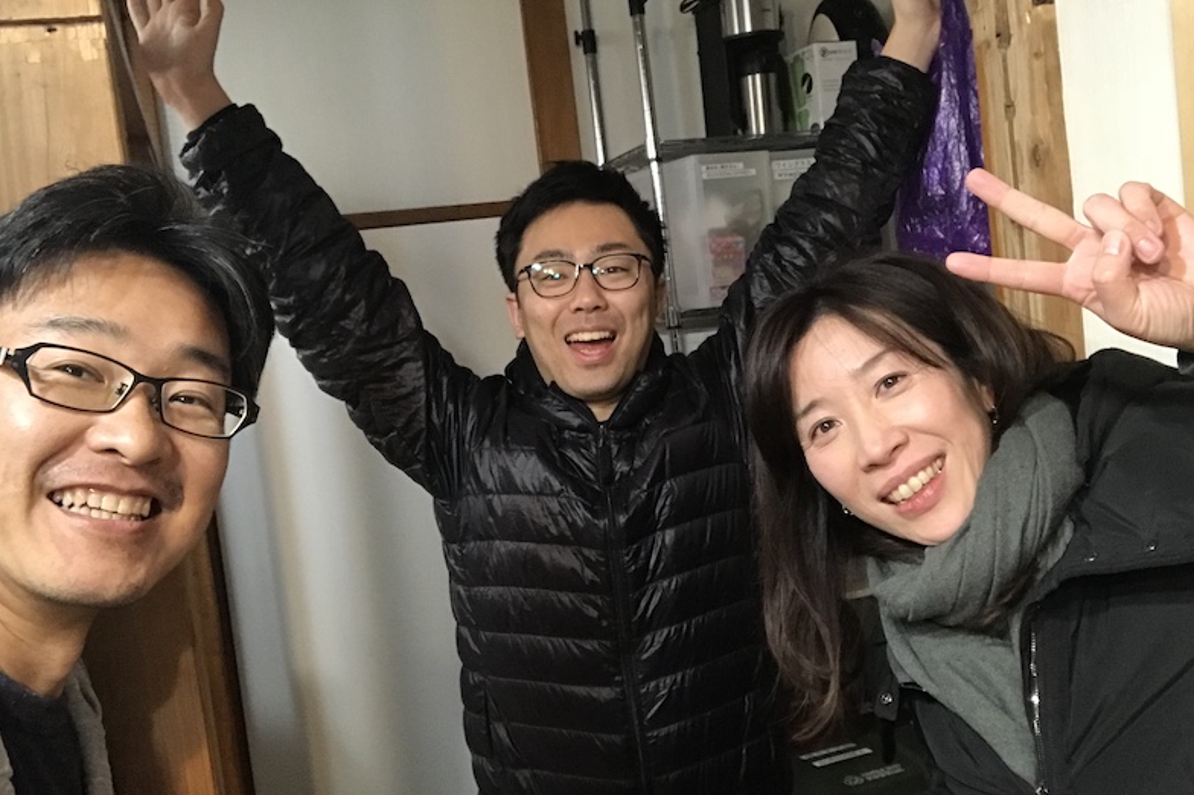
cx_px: 606
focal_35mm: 34
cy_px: 382
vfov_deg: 38.8
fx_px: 1127
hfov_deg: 55.8
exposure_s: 1/30
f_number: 2.2
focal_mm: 2.87
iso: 200
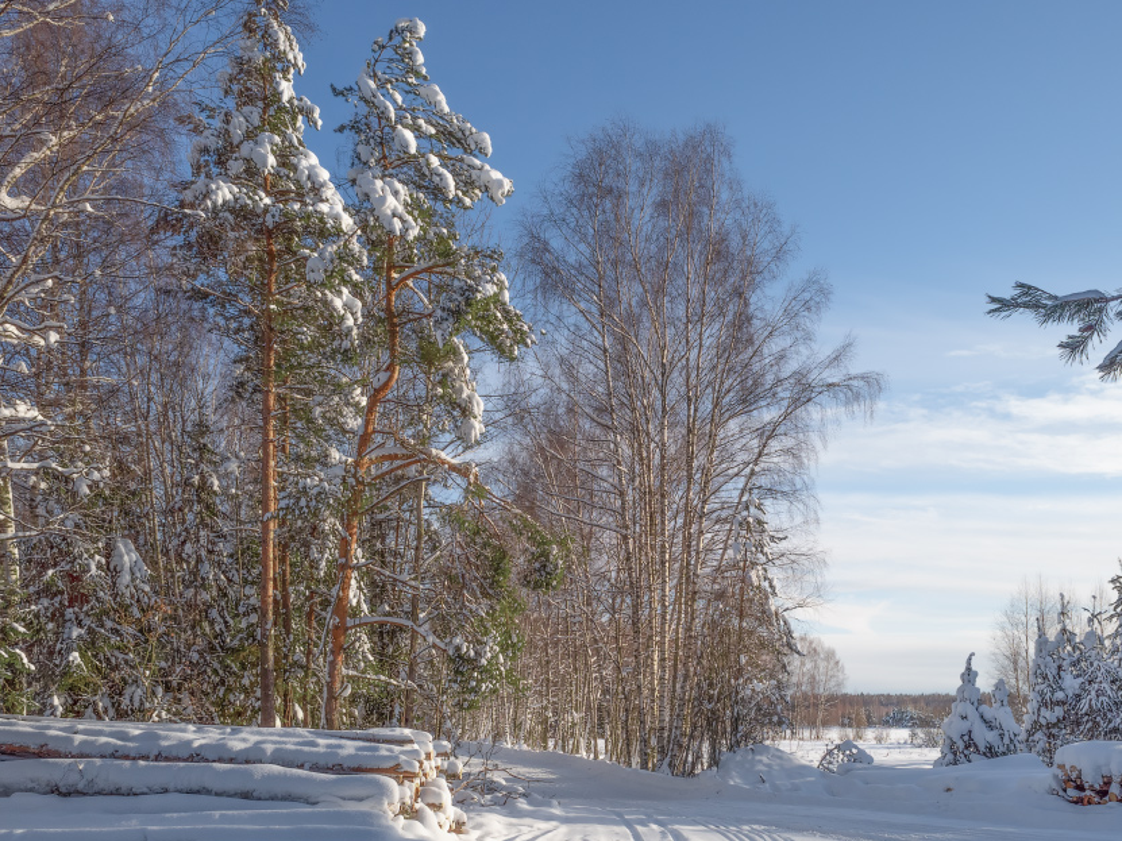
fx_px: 1102
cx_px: 674
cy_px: 547
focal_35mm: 34
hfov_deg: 53.6
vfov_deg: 41.3
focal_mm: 13.8
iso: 250
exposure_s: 1/500
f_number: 8
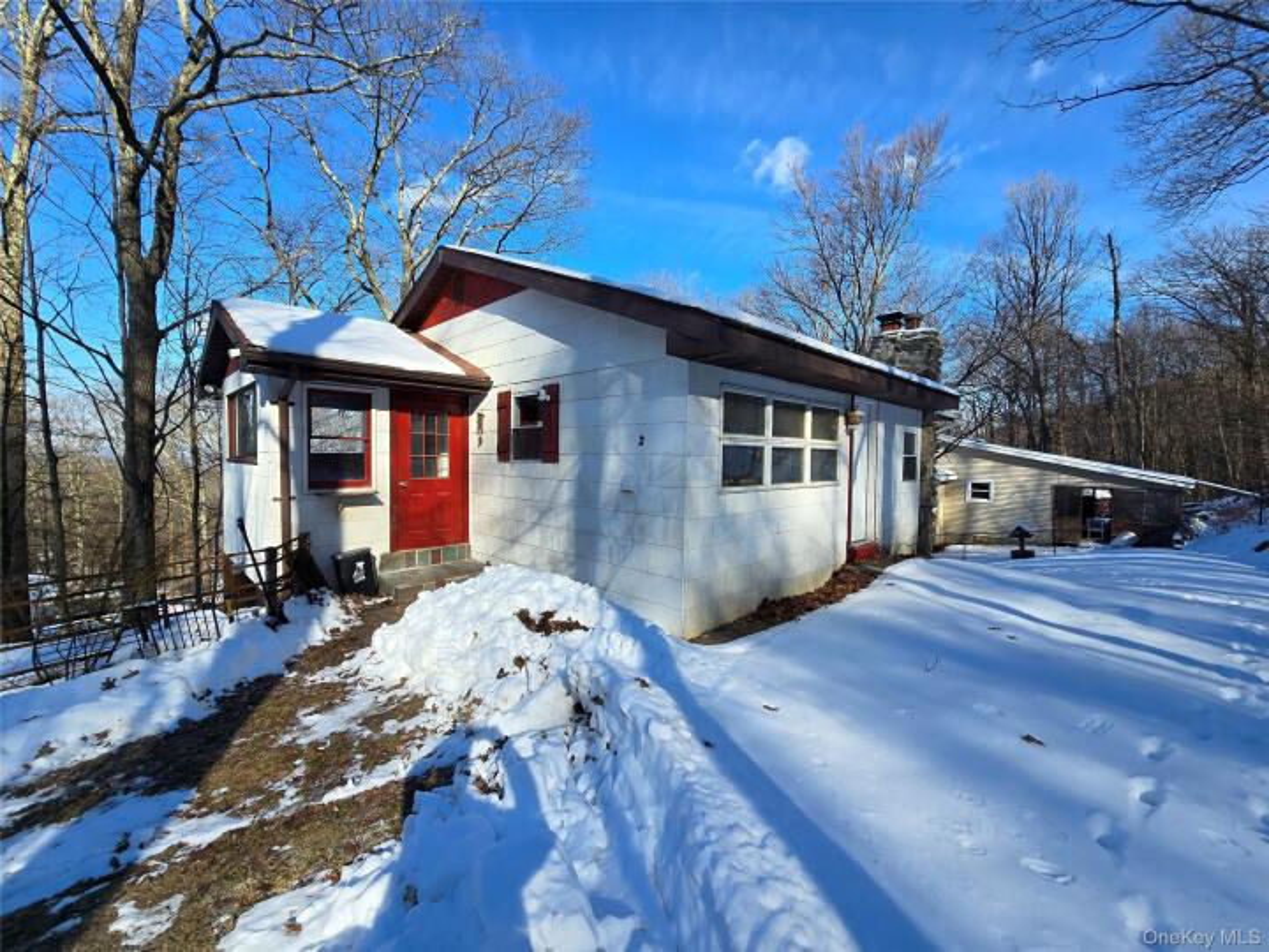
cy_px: 476
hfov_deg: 106.2
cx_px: 634
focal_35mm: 13
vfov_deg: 89.9
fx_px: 477
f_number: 2.2
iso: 50
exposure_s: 1/1222
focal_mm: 2.2
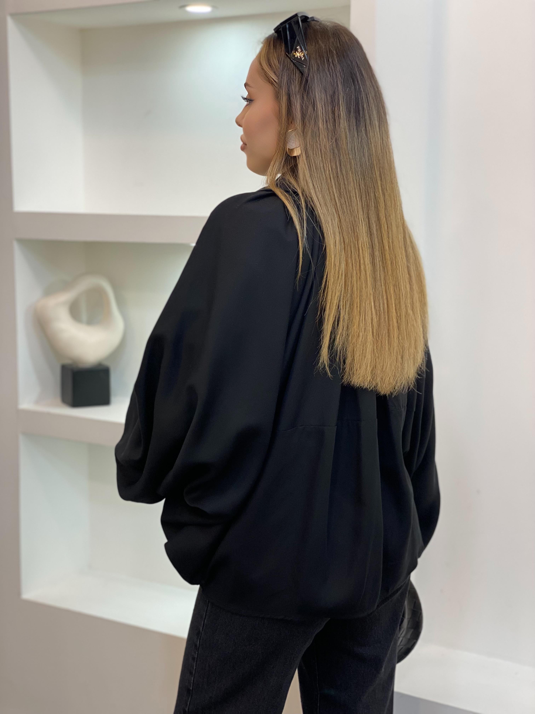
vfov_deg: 36.8
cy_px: 357
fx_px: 1072
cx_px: 268
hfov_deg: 28.0
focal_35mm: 52
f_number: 2
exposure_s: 1/100
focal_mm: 6
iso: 100
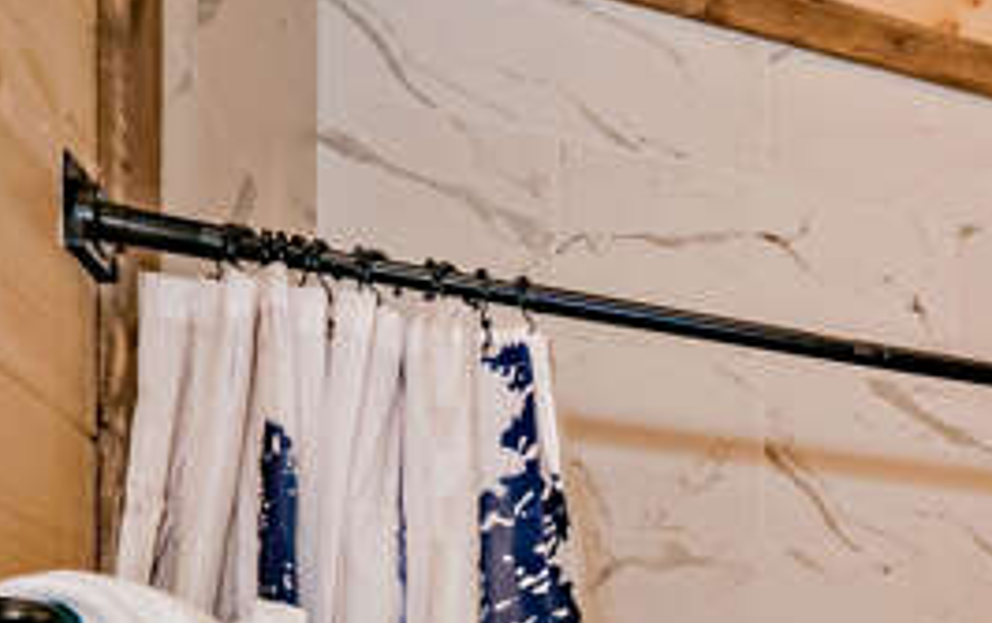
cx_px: 1391
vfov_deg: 23.9
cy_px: 824
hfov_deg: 30.1
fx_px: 1272
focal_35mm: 47
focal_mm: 16
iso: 500
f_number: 7.1
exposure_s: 1/200
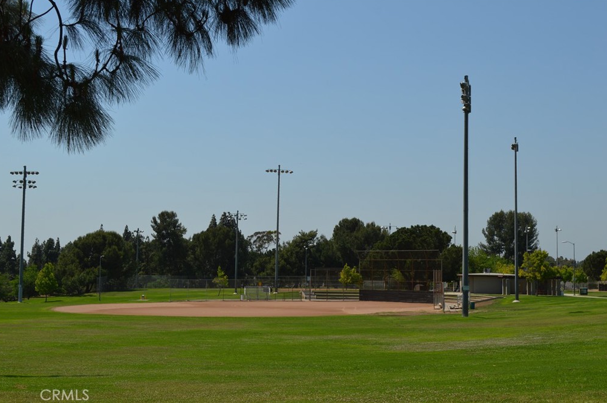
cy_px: 198
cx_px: 302
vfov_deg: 25.9
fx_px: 876
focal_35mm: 52
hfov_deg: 38.2
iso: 100
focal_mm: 34
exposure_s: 1/320
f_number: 9
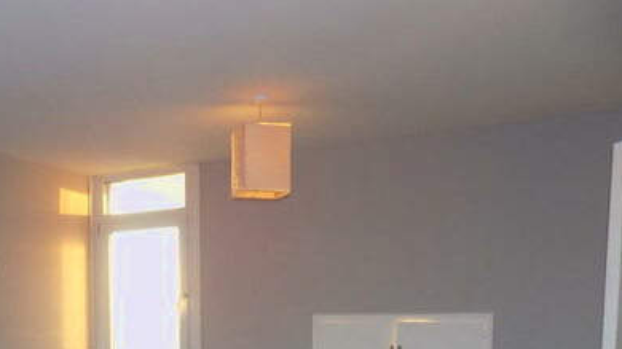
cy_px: 402
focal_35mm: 45
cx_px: 93
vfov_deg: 24.4
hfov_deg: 42.6
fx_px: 742
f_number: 3.1
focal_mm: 4
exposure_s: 1/30
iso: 220
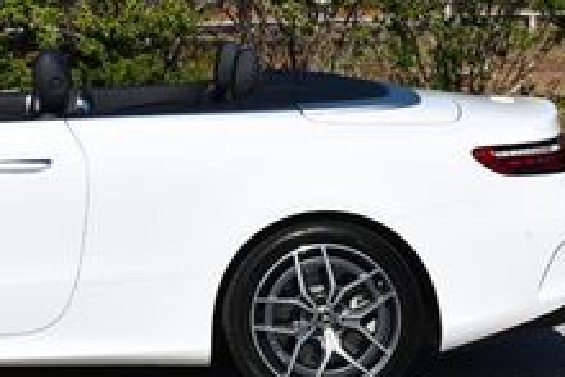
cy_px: -8
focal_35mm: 169
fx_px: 2654
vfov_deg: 8.1
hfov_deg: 11.9
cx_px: -82
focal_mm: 29
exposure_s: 1/320
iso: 100
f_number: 9
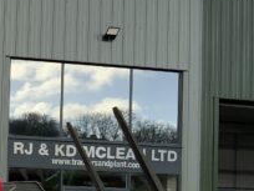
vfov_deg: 16.0
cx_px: -103
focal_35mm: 91
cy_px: 181
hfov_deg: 19.4
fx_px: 668
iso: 16
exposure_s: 1/1035
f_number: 1.8
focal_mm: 3
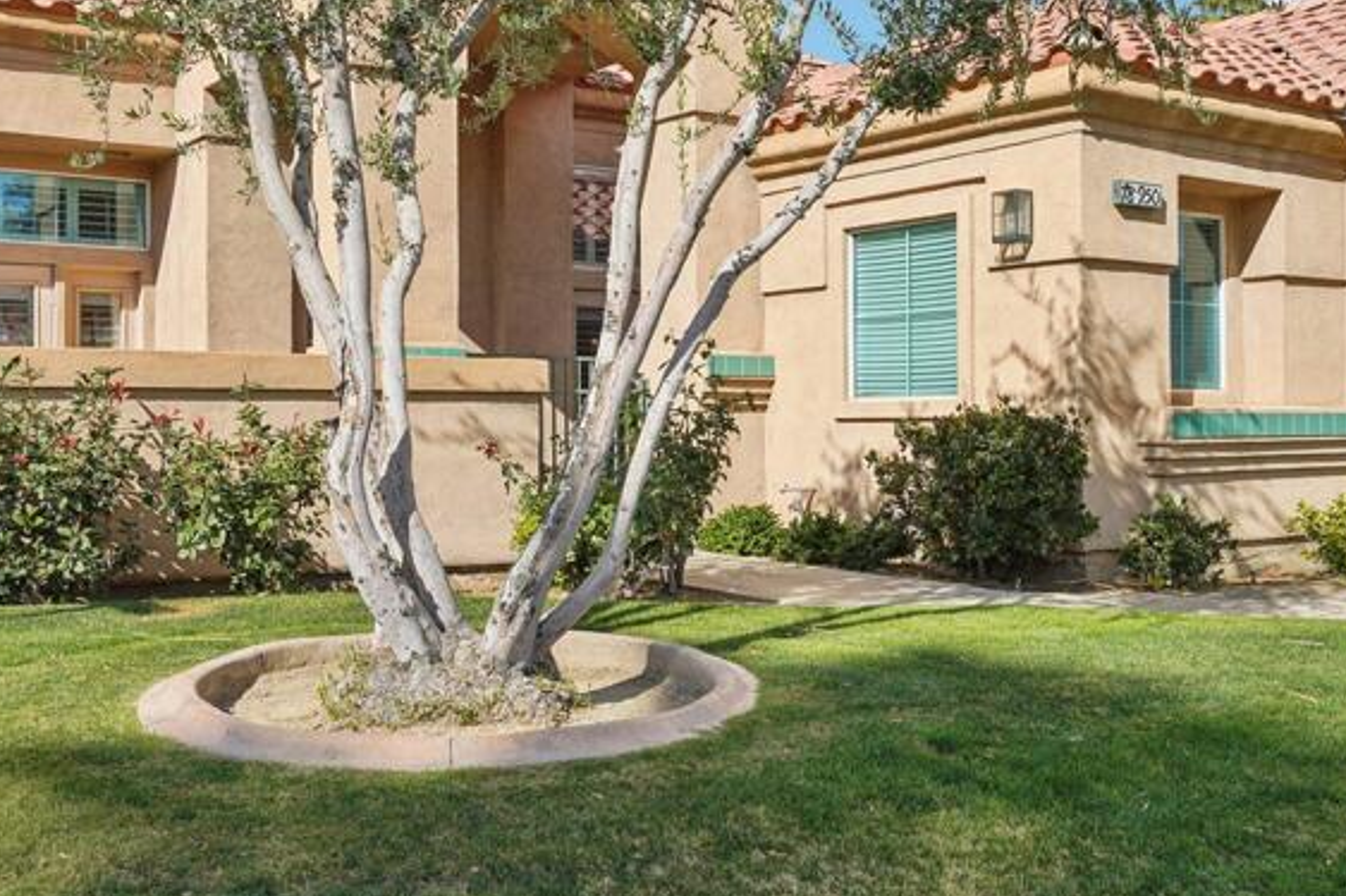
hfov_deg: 48.3
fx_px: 1495
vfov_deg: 33.0
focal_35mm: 40
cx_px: 765
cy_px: 275
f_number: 9
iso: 100
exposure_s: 1/250
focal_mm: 22
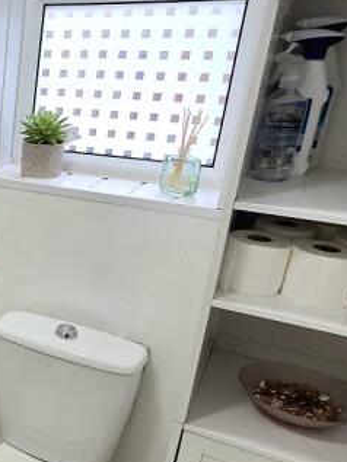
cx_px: -184
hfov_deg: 25.3
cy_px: 251
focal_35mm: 42
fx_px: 561
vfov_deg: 44.7
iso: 50
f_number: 2.2
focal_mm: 2.2
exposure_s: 1/100
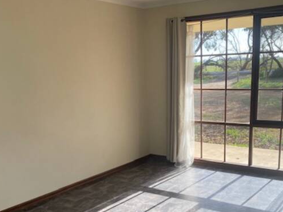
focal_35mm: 42
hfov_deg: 44.7
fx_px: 343
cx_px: 158
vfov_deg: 33.6
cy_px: 161
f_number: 1.8
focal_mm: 4.25
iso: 32
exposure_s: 1/613
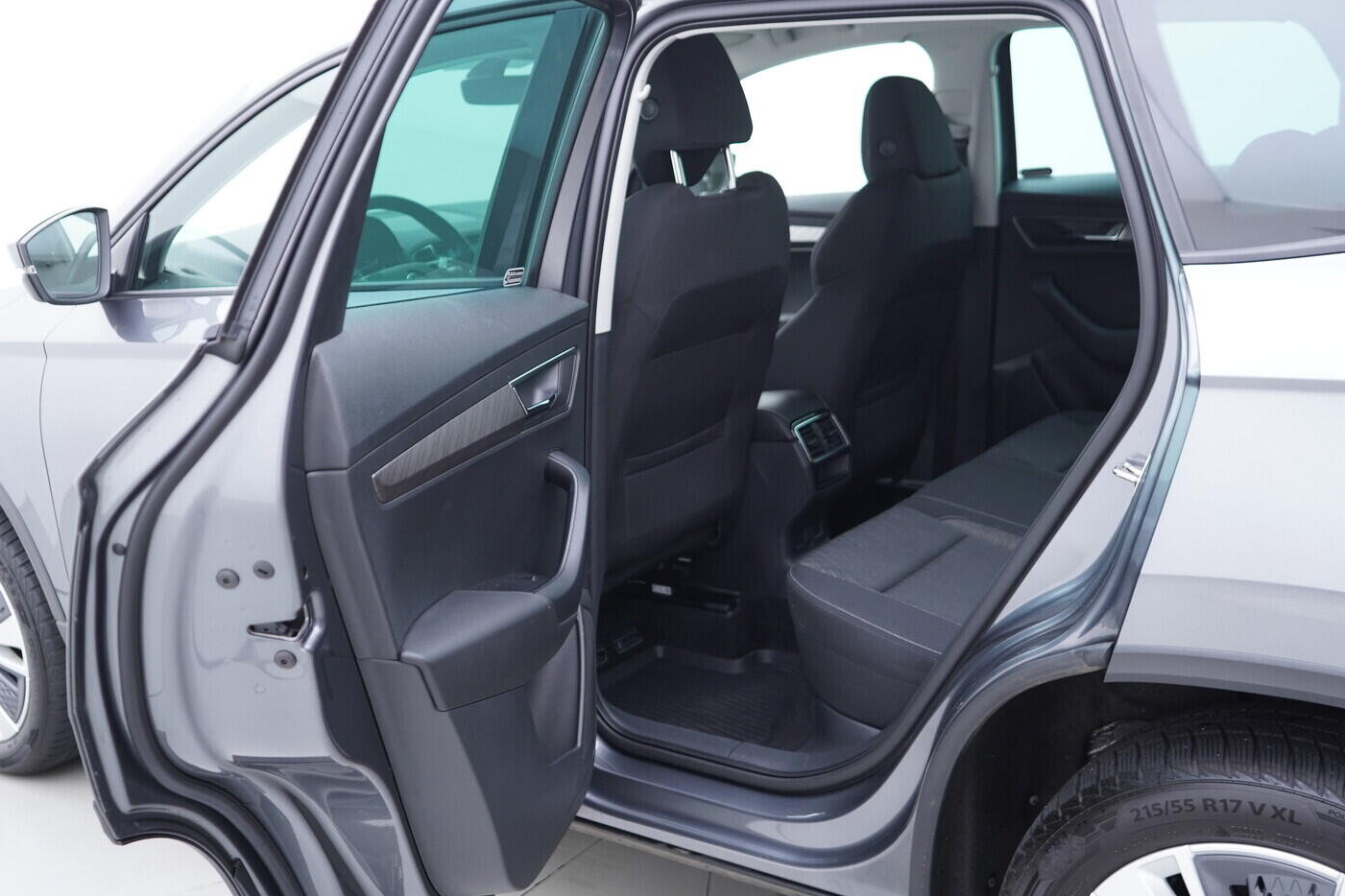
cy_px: 448
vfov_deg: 35.9
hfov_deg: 51.9
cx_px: 685
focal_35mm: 37
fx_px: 1382
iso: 250
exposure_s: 1/40
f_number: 2.8
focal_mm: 24
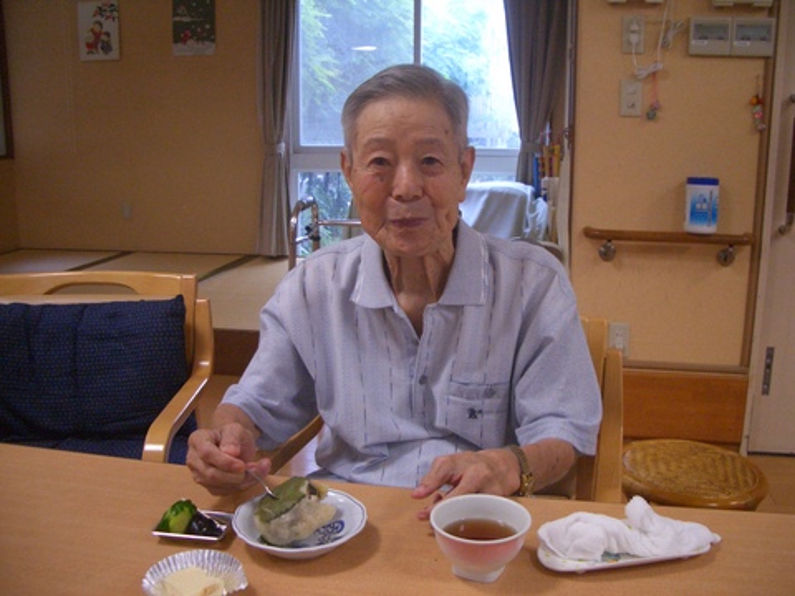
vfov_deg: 40.7
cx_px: 398
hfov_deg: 52.6
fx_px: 804
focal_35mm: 35
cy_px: 298
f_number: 2.6
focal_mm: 5.8
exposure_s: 1/50
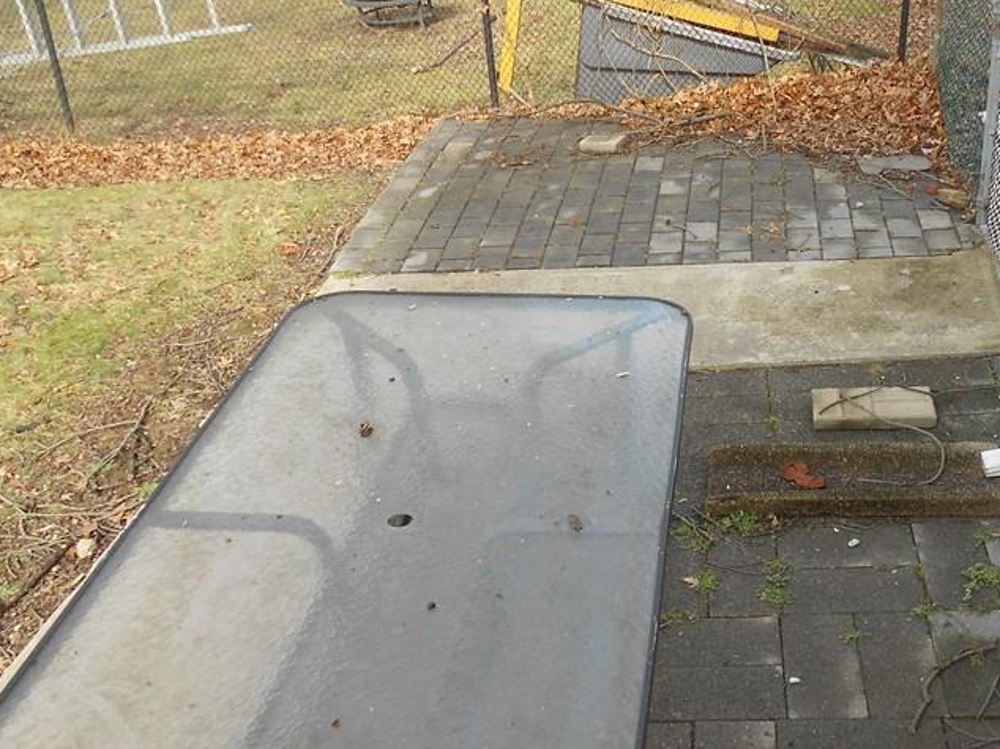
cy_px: 385
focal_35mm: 42
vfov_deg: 34.3
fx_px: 1213
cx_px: 721
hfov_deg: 43.7
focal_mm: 4.6
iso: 80
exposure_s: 1/250
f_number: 3.2
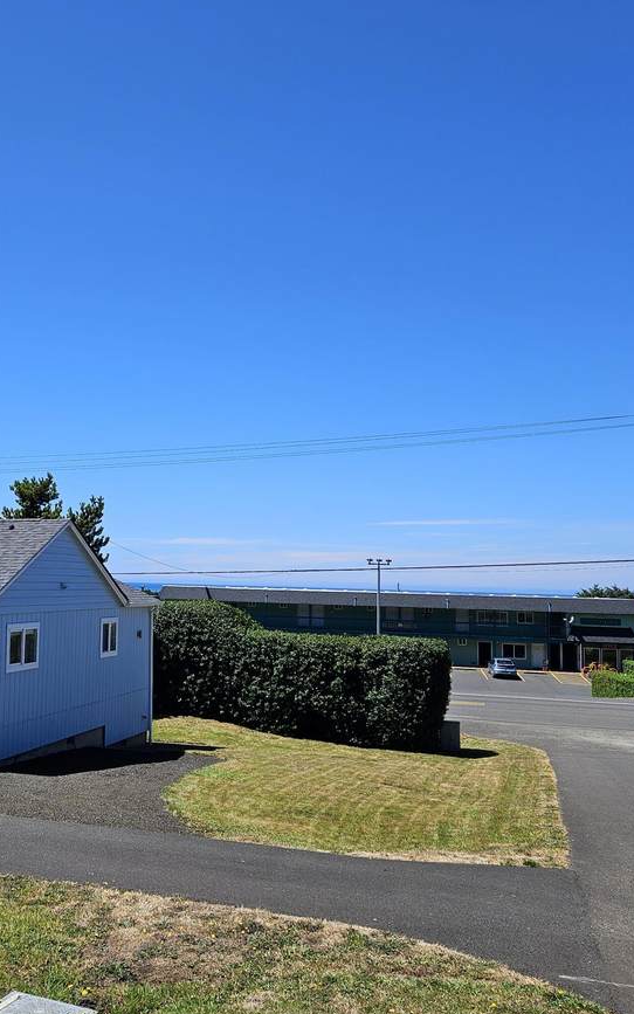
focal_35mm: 36
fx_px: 995
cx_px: 160
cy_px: 496
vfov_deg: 54.0
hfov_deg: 34.6
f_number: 1.8
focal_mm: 5.4
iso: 25
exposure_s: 1/2410
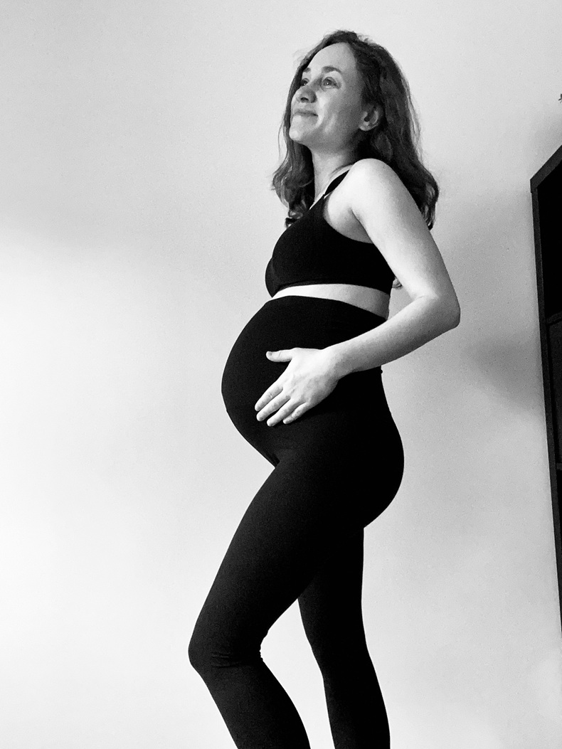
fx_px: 649
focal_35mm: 30
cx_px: 281
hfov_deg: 46.8
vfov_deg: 60.0
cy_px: 374
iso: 640
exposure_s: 1/30
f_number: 2.2
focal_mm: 2.71
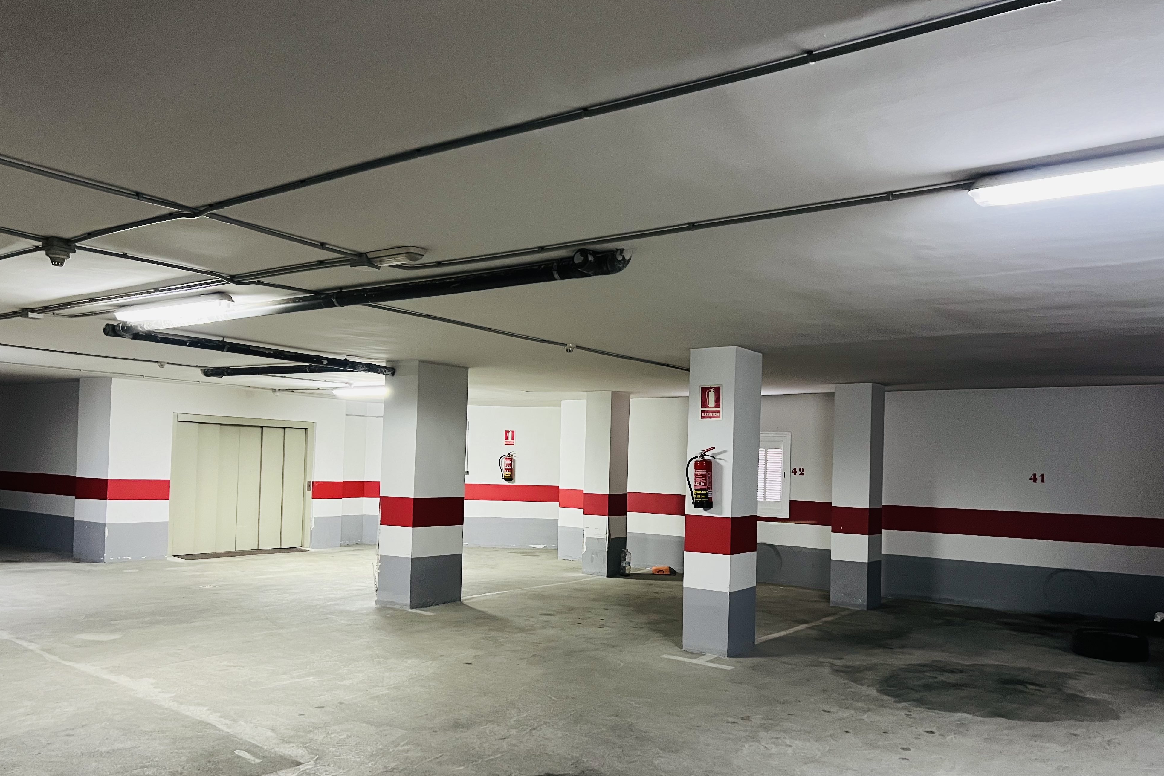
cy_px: 444
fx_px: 905
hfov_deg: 65.5
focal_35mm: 28
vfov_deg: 46.3
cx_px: 581
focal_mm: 5.7
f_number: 1.5
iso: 400
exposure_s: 1/33
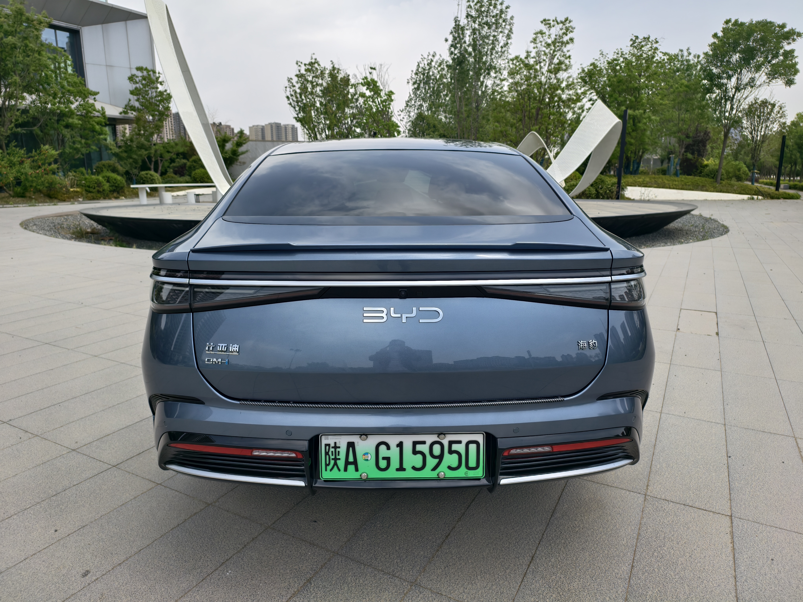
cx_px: 402
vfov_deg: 58.9
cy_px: 301
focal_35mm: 23
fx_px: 534
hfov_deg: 73.9
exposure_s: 1/2451
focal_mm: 6.54
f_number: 1.57
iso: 72
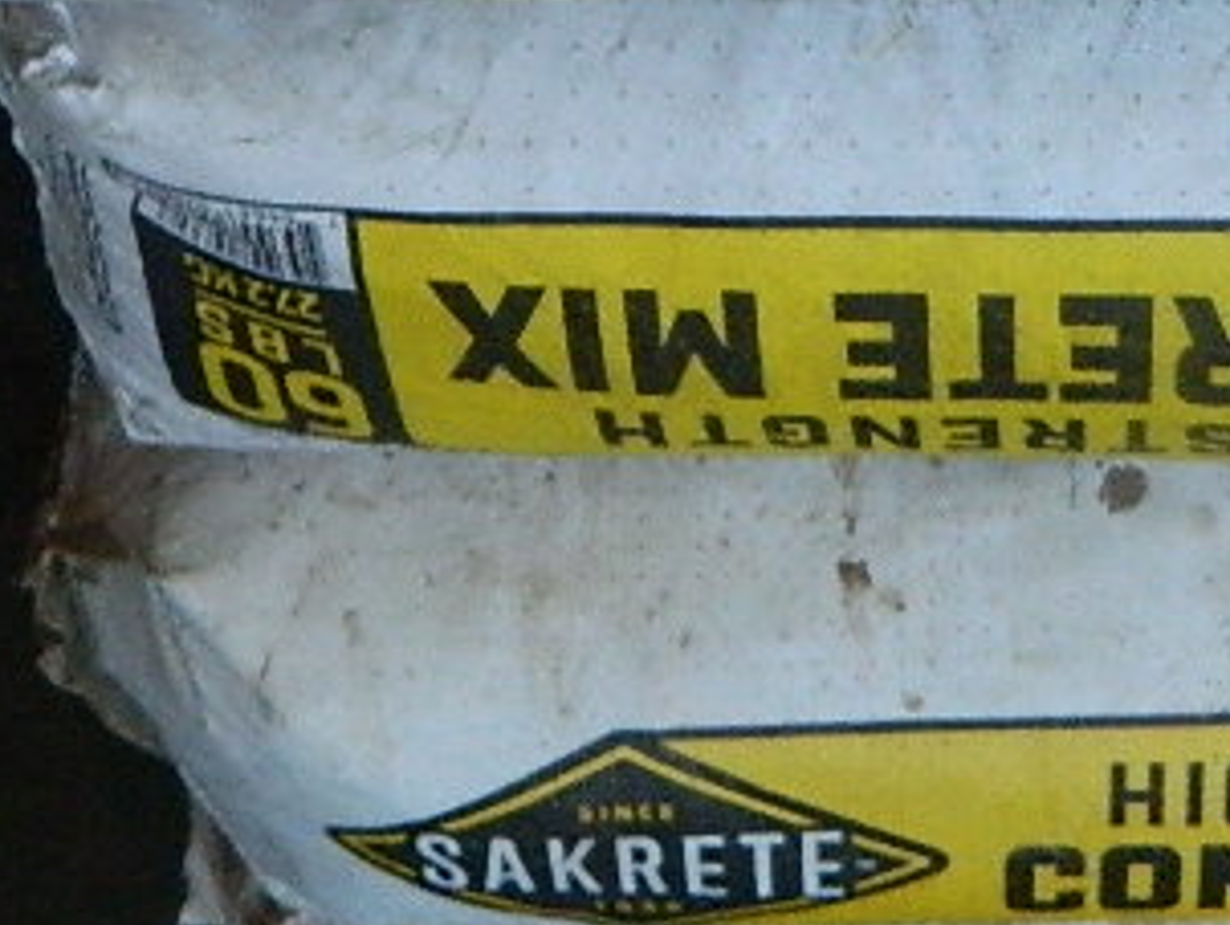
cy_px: -102
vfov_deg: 13.8
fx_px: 3734
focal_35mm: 105
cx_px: 1120
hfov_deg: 18.4
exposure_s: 1/250
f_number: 3.2
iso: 400
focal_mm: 5.6
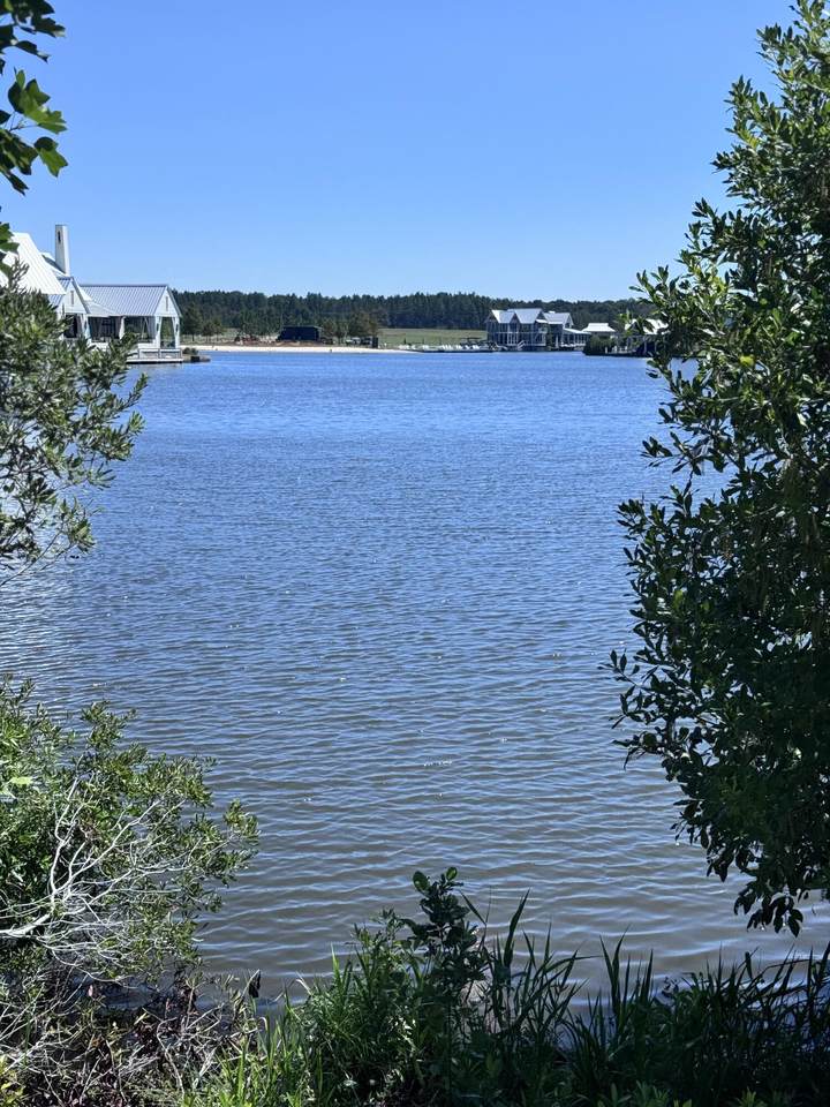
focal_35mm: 48
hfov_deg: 30.3
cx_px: 415
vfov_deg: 39.7
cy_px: 554
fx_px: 1535
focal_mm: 6.76
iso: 64
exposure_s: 1/4975
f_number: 1.78
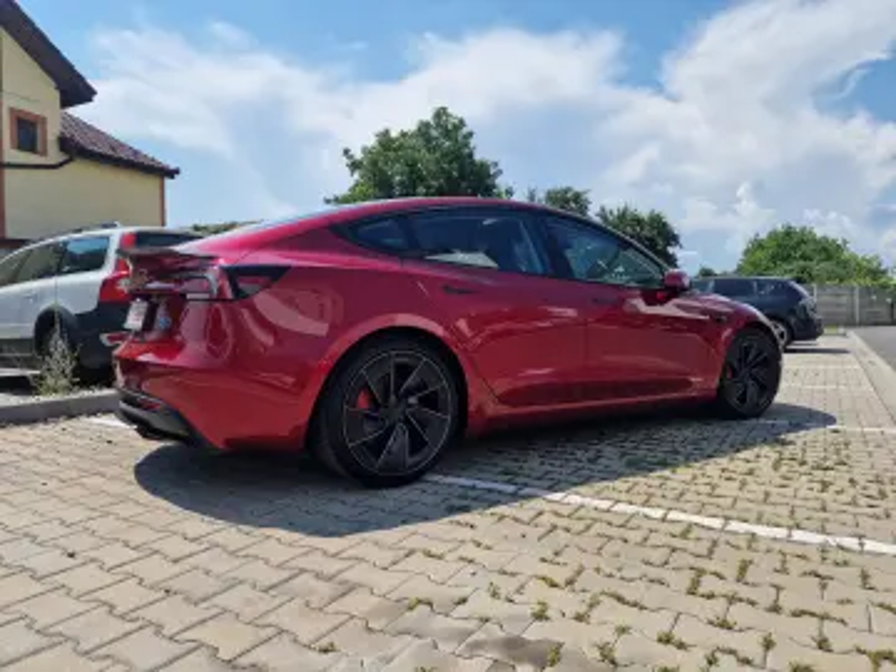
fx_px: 595
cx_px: 448
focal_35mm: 23
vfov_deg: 58.9
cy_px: 336
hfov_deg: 73.9
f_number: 1.8
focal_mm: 6.4
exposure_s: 1/1756
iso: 50
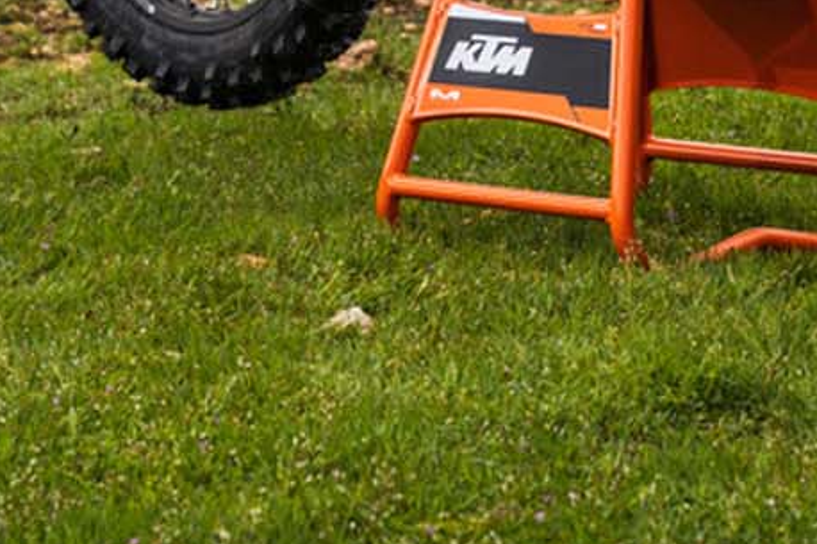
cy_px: -417
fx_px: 5172
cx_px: 655
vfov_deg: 5.9
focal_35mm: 228
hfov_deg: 9.0
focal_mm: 58
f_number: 3.2
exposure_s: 1/400
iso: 50
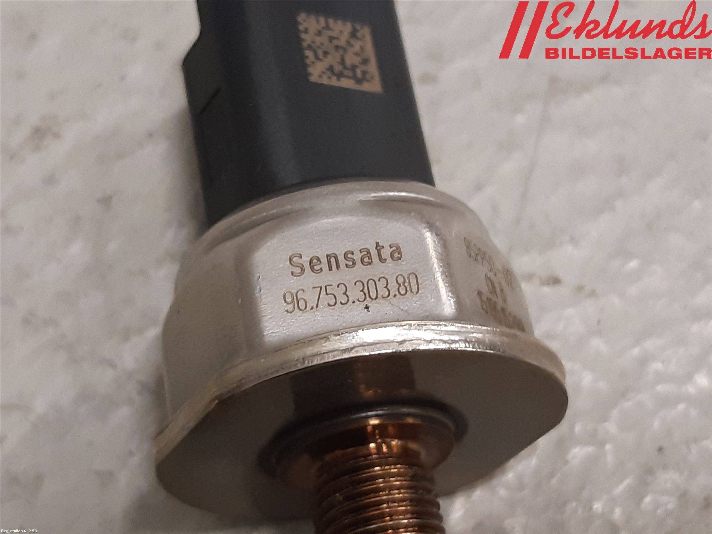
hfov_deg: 67.3
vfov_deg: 53.1
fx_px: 535
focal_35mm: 26
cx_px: 356
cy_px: 267
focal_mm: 3.93
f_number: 1.7
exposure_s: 1/50
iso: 160
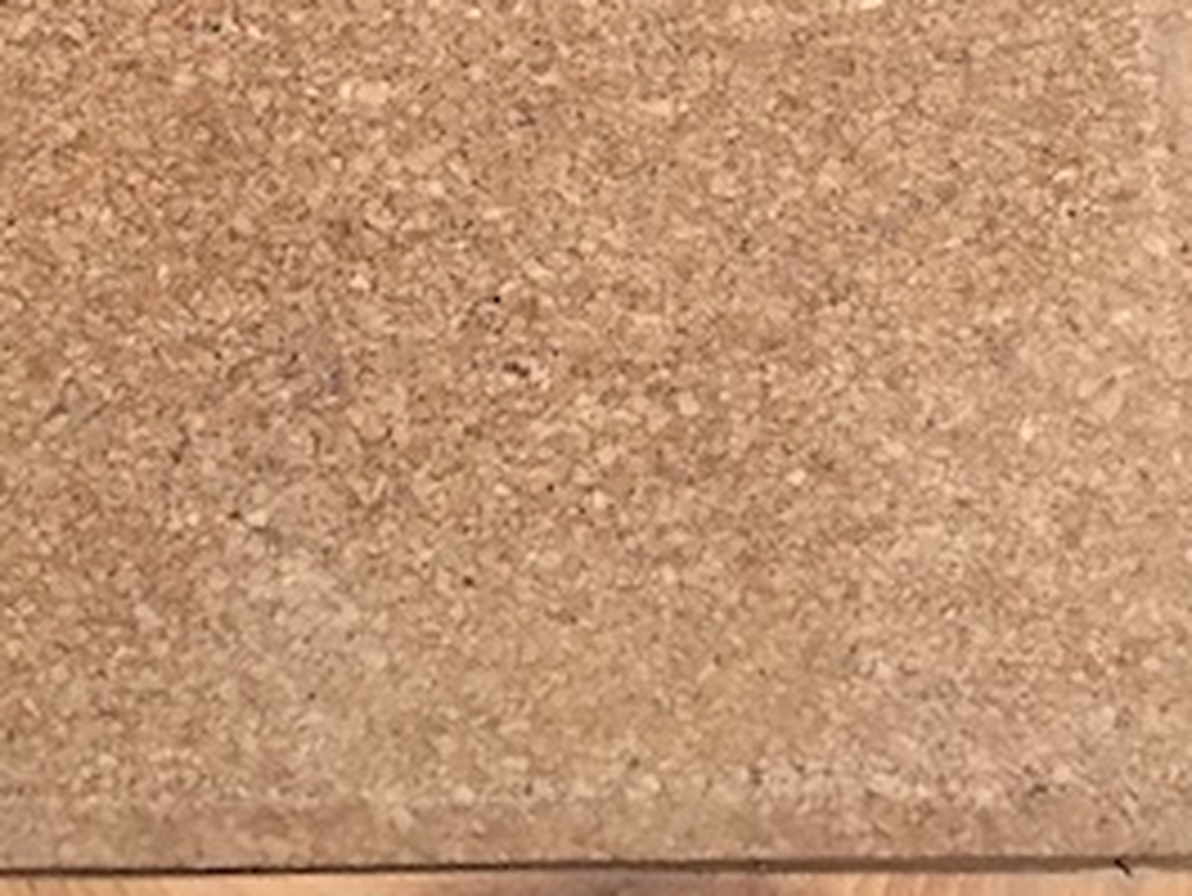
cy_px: -522
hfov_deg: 23.9
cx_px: 324
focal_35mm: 81
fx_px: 2790
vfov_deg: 16.3
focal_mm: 3.99
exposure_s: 1/720
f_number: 1.8
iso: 20
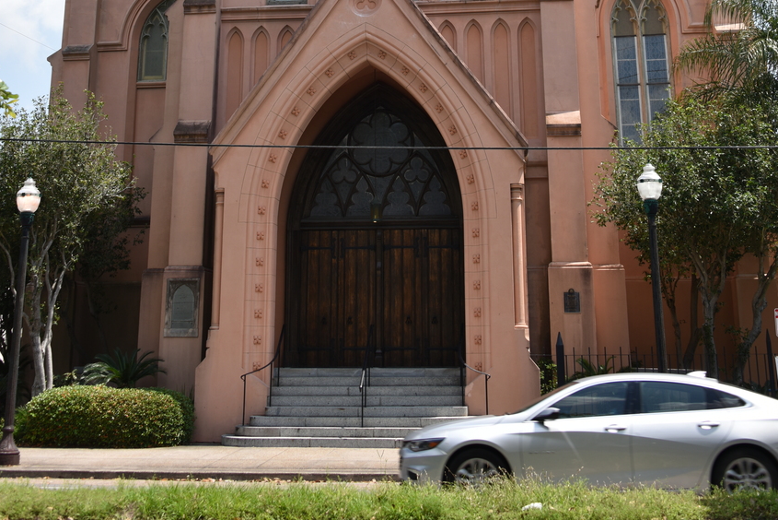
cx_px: 387
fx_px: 1146
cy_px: -44
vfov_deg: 24.0
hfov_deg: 37.5
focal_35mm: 53
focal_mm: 35
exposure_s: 1/250
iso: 100
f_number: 8
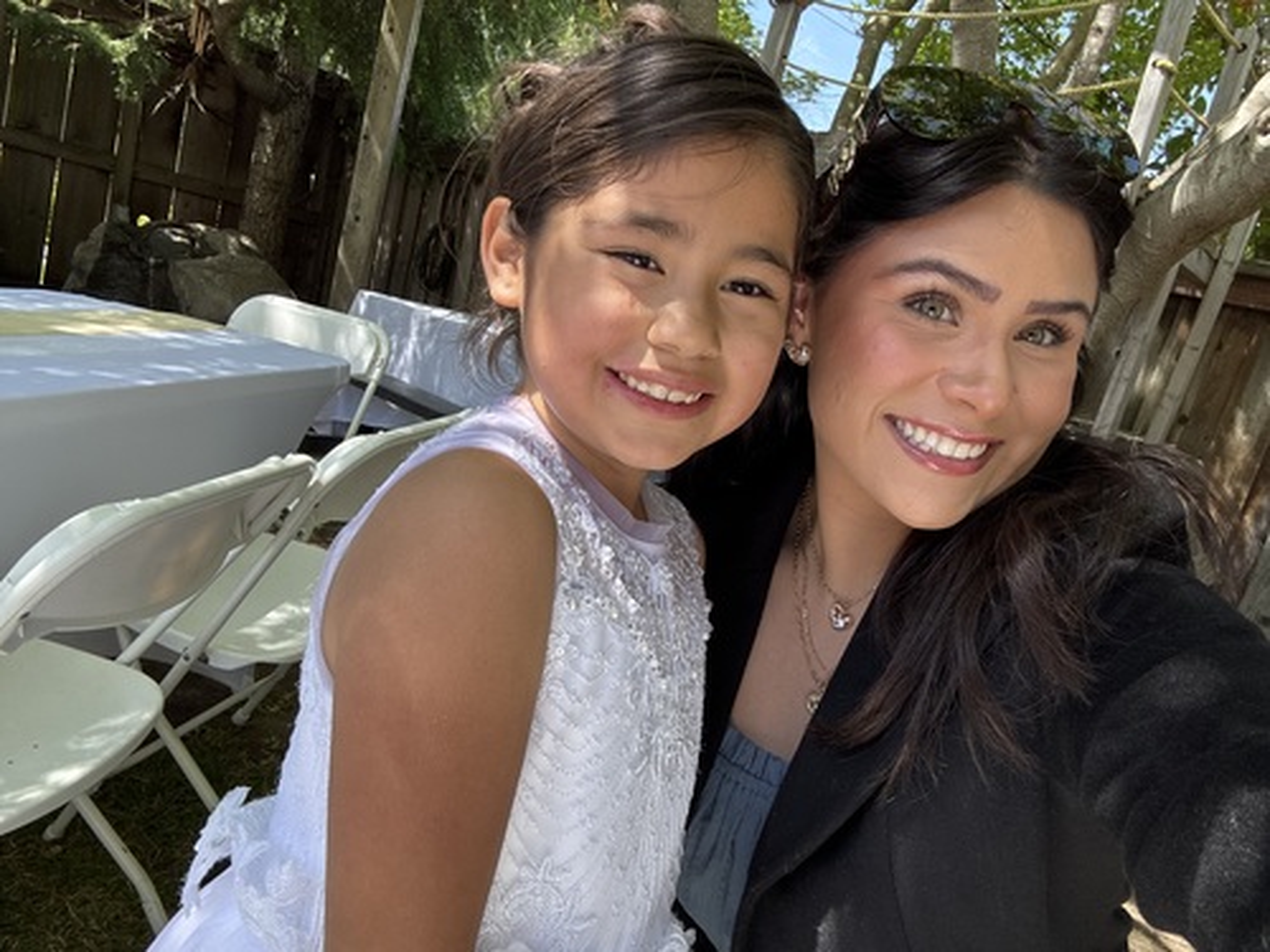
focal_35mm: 23
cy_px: 476
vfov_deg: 58.9
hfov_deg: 73.9
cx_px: 635
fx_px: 844
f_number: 1.9
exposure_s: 1/210
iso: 25
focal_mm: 2.69
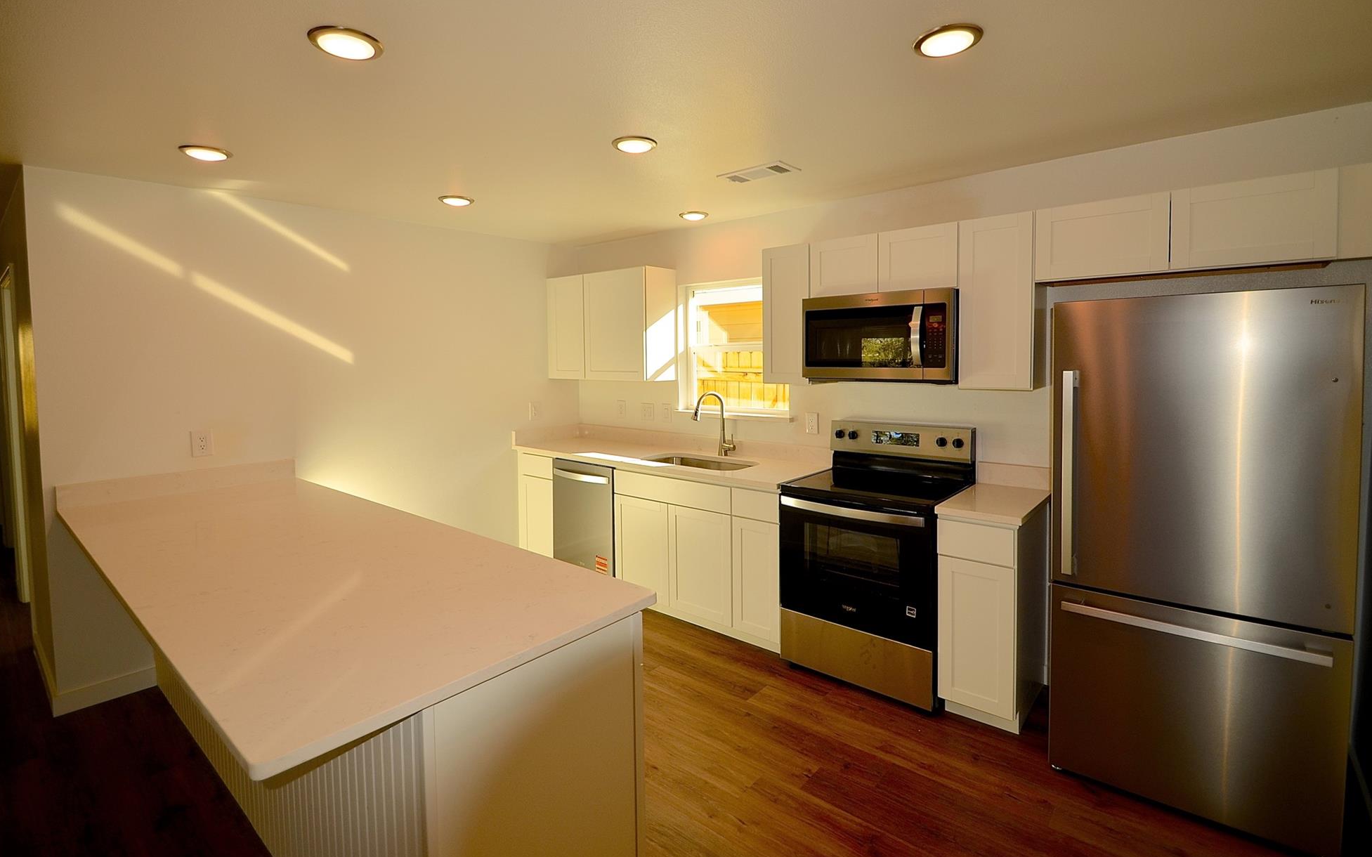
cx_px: 691
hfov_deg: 97.8
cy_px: 393
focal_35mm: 16
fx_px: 598
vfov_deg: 71.1
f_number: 3.5
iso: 100
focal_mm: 10
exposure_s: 1/160
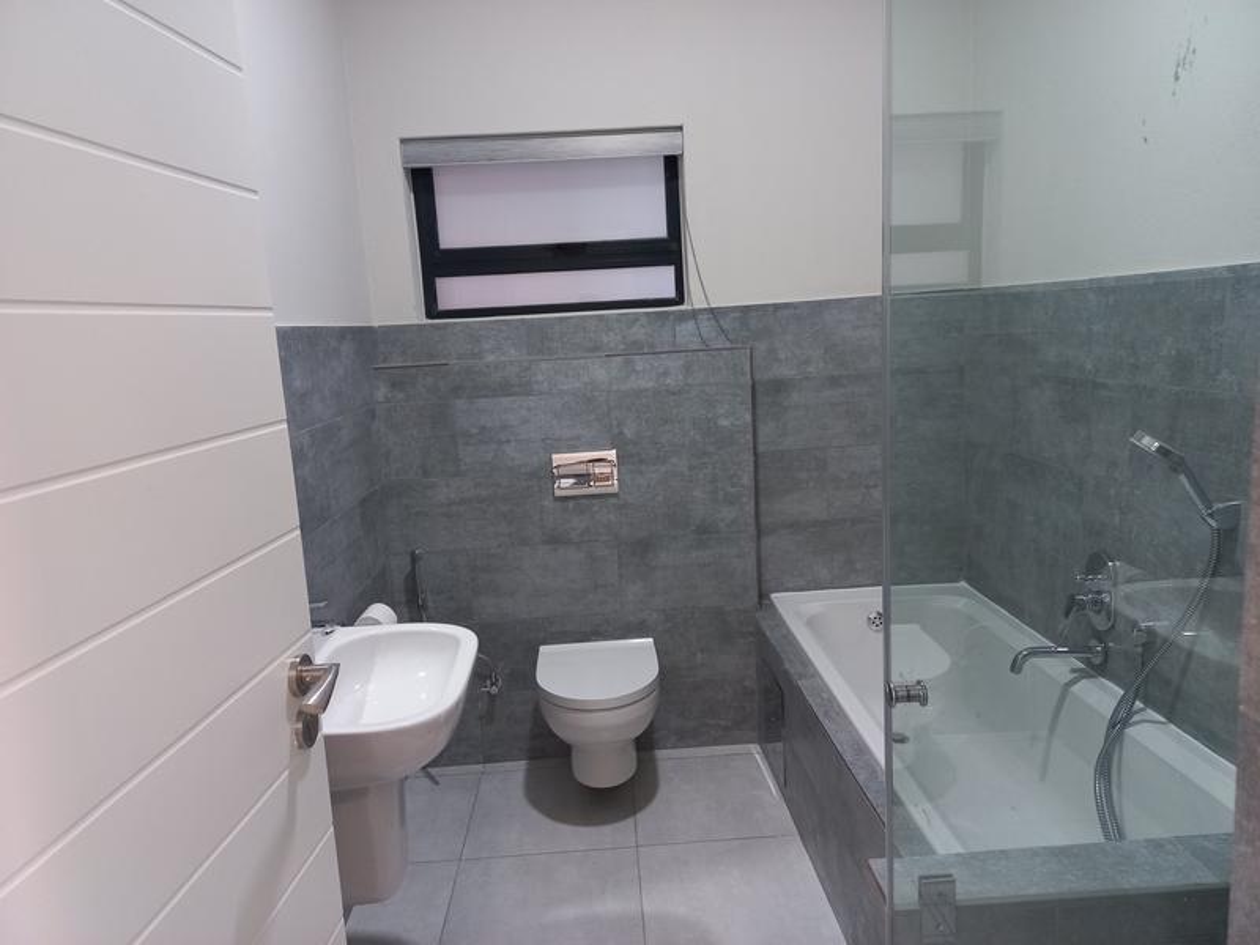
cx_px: 630
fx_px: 910
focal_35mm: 25
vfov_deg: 54.9
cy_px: 472
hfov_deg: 69.4
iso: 320
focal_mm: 4.6
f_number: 1.8
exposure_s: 1/25
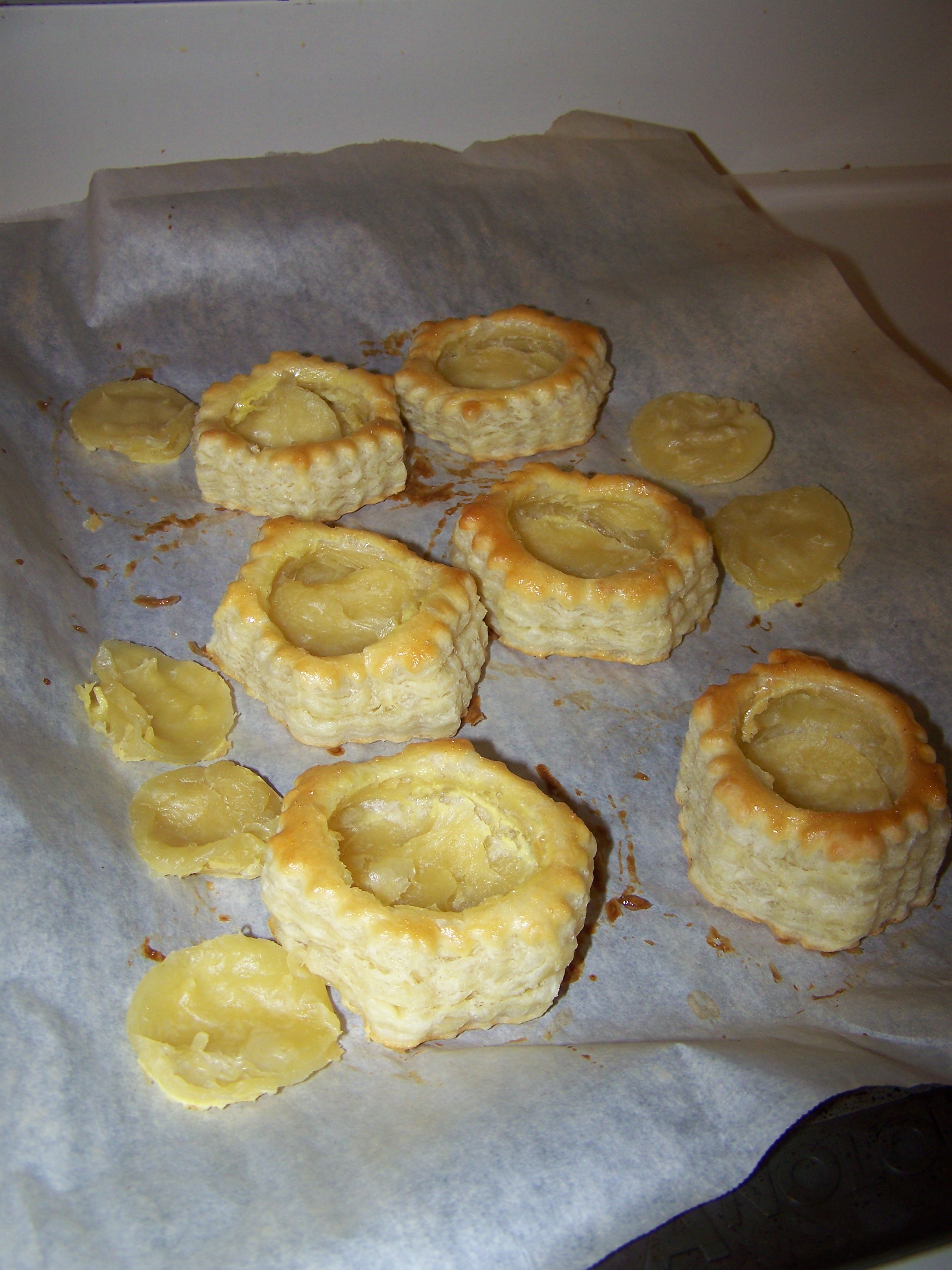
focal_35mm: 38
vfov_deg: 49.0
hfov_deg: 37.7
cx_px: 476
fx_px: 1393
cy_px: 635
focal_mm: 6.3
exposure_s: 1/60
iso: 80
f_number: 2.8
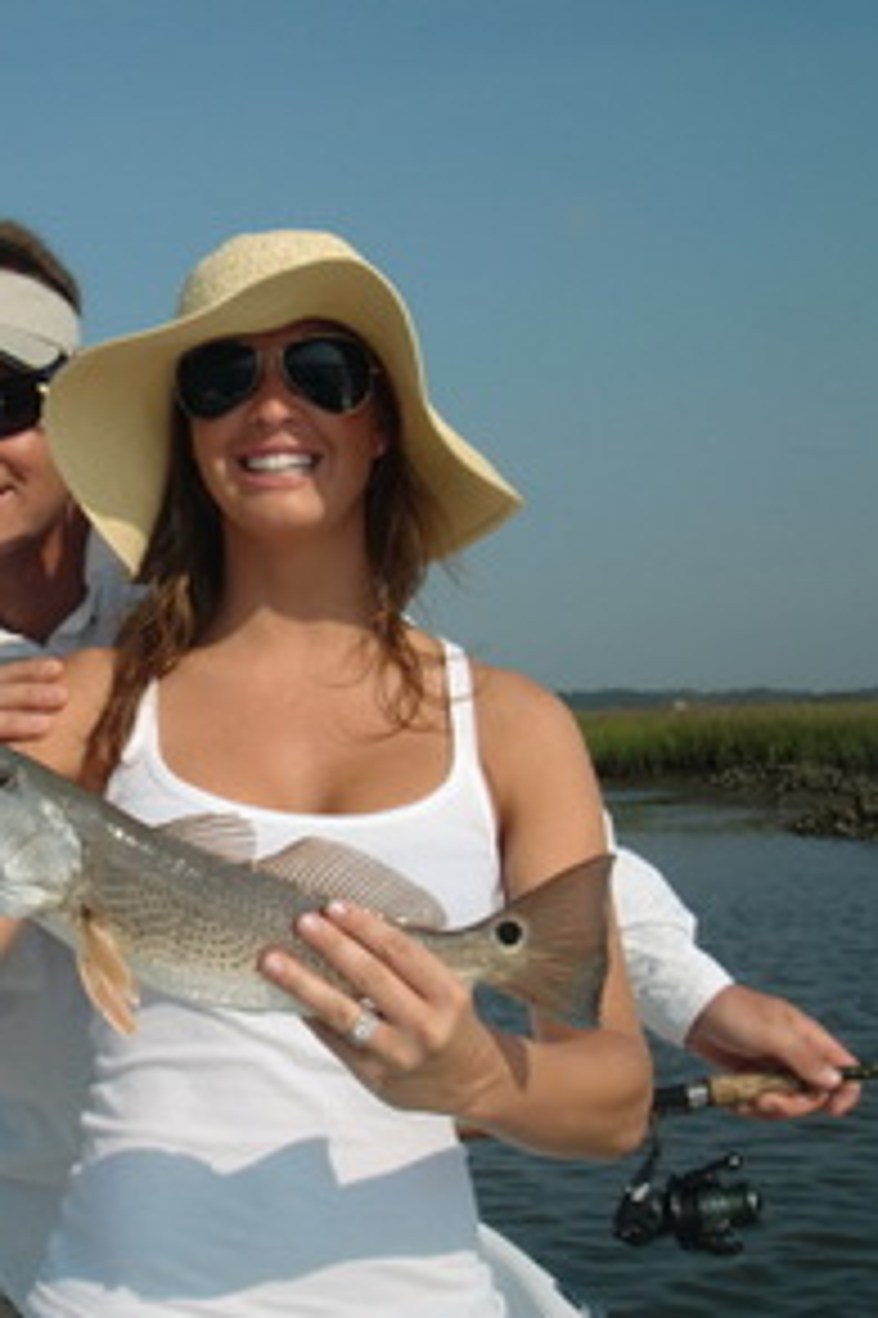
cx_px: 104
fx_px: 1978
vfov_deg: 36.9
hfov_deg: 24.4
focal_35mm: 54
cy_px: 666
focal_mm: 6.66
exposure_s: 1/1000
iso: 64
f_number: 3.9
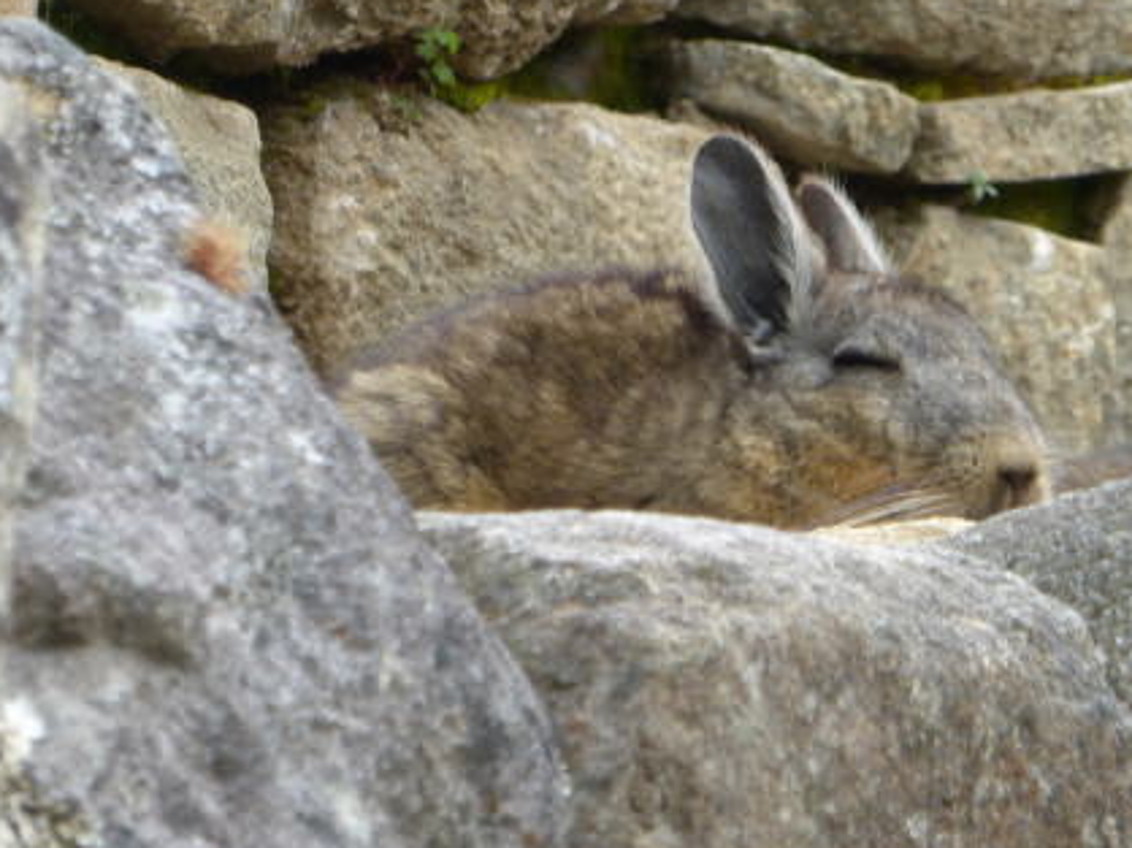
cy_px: 202
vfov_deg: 2.4
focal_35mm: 610
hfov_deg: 3.3
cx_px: 764
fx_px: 19937
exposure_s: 1/160
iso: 100
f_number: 5.9
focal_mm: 65
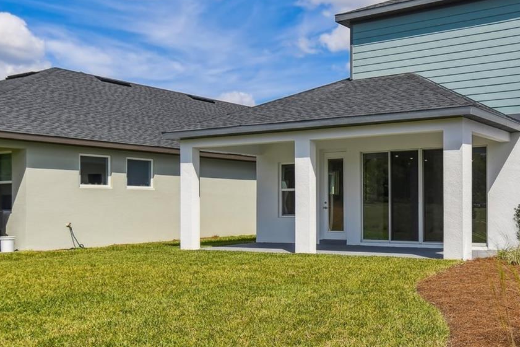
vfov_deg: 33.4
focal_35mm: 40
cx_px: 420
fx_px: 578
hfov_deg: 45.8
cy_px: 195
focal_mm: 14
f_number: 7.1
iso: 100
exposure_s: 1/1000
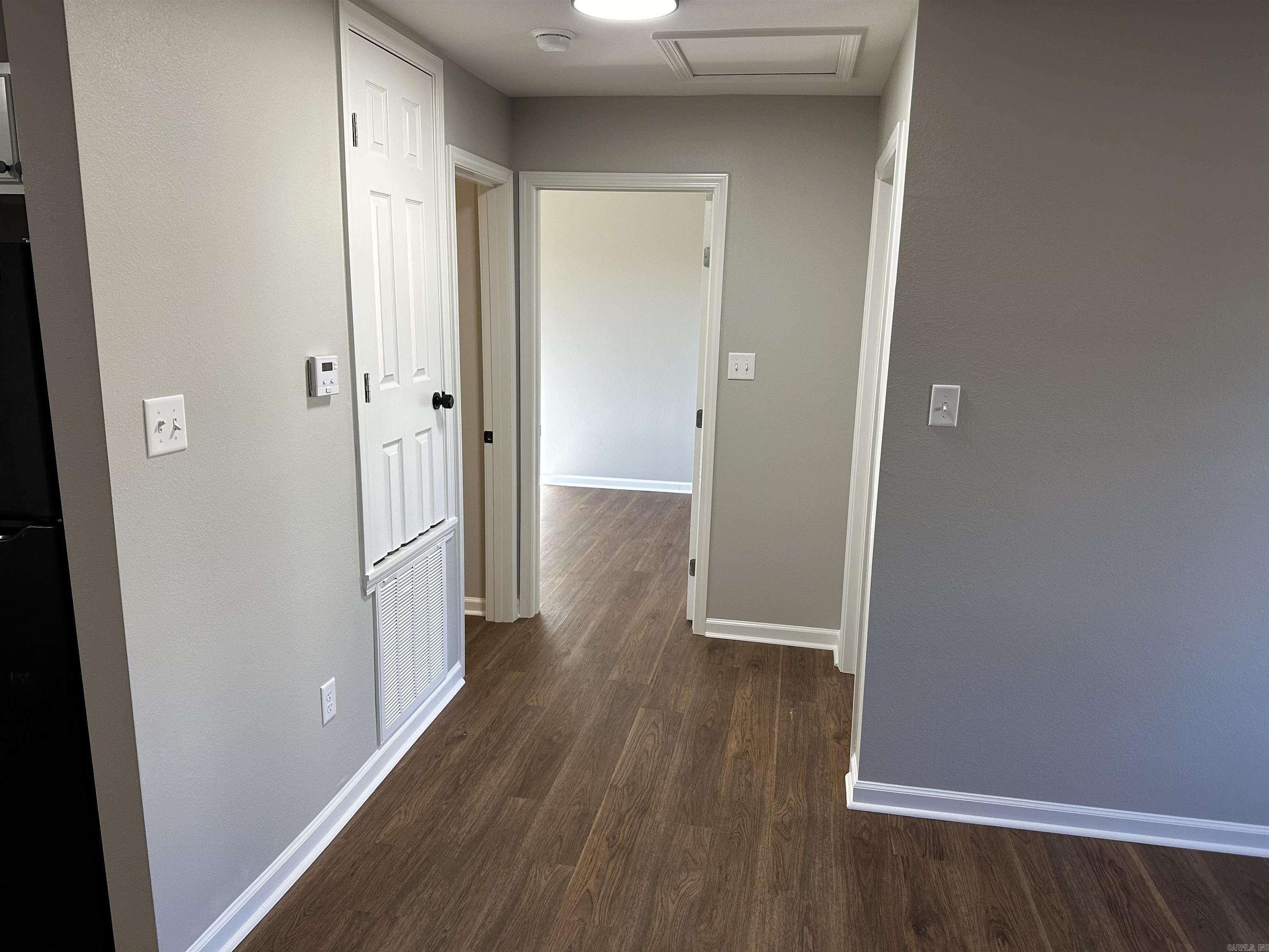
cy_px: 476
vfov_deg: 56.8
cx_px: 634
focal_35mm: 24
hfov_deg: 71.6
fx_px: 880
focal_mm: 6.86
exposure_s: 1/120
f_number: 1.78
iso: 160
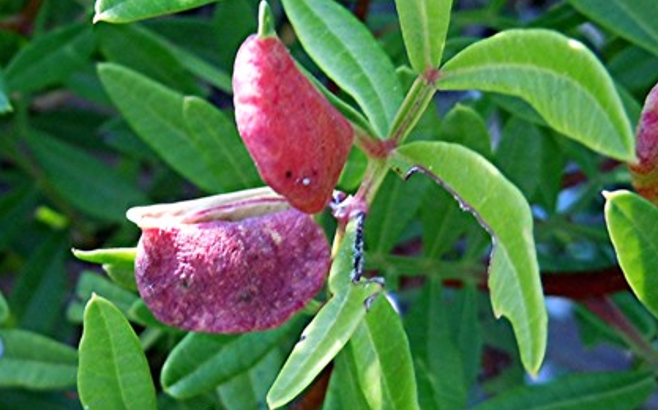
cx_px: 134
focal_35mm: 61
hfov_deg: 32.6
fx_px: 1093
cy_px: 129
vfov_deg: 21.2
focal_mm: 5.4
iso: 160
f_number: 3.5
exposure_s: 1/60
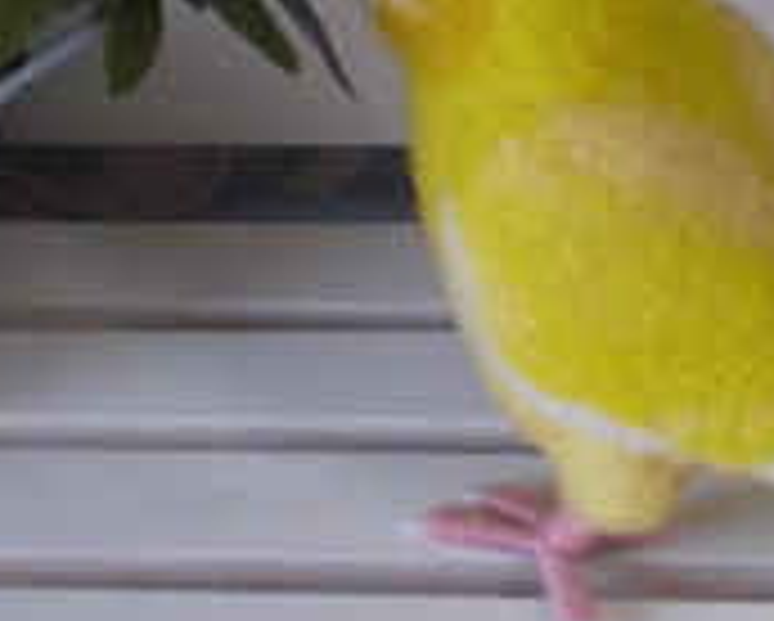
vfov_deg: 11.2
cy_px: 104
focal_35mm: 138
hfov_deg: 13.9
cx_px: 608
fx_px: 3165
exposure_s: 1/60
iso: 200
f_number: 3.1
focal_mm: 6.3
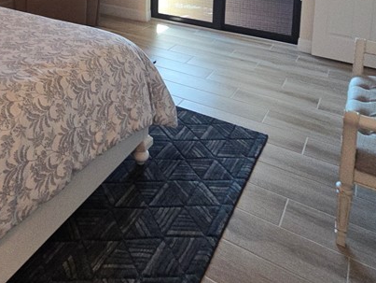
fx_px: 359
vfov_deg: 35.3
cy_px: -44
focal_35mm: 33
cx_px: 106
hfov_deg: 53.4
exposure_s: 1/60
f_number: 2.2
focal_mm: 2.2
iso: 125
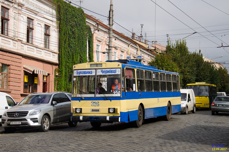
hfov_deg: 35.1
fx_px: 363
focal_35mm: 57
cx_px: 114
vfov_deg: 23.8
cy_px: 76
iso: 100
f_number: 4.5
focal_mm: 38
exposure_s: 1/800
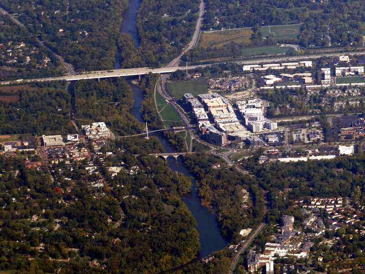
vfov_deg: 5.0
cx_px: 182
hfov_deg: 6.6
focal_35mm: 300
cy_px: 137
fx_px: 3163
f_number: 5.8
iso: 80
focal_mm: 53.8
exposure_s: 1/200
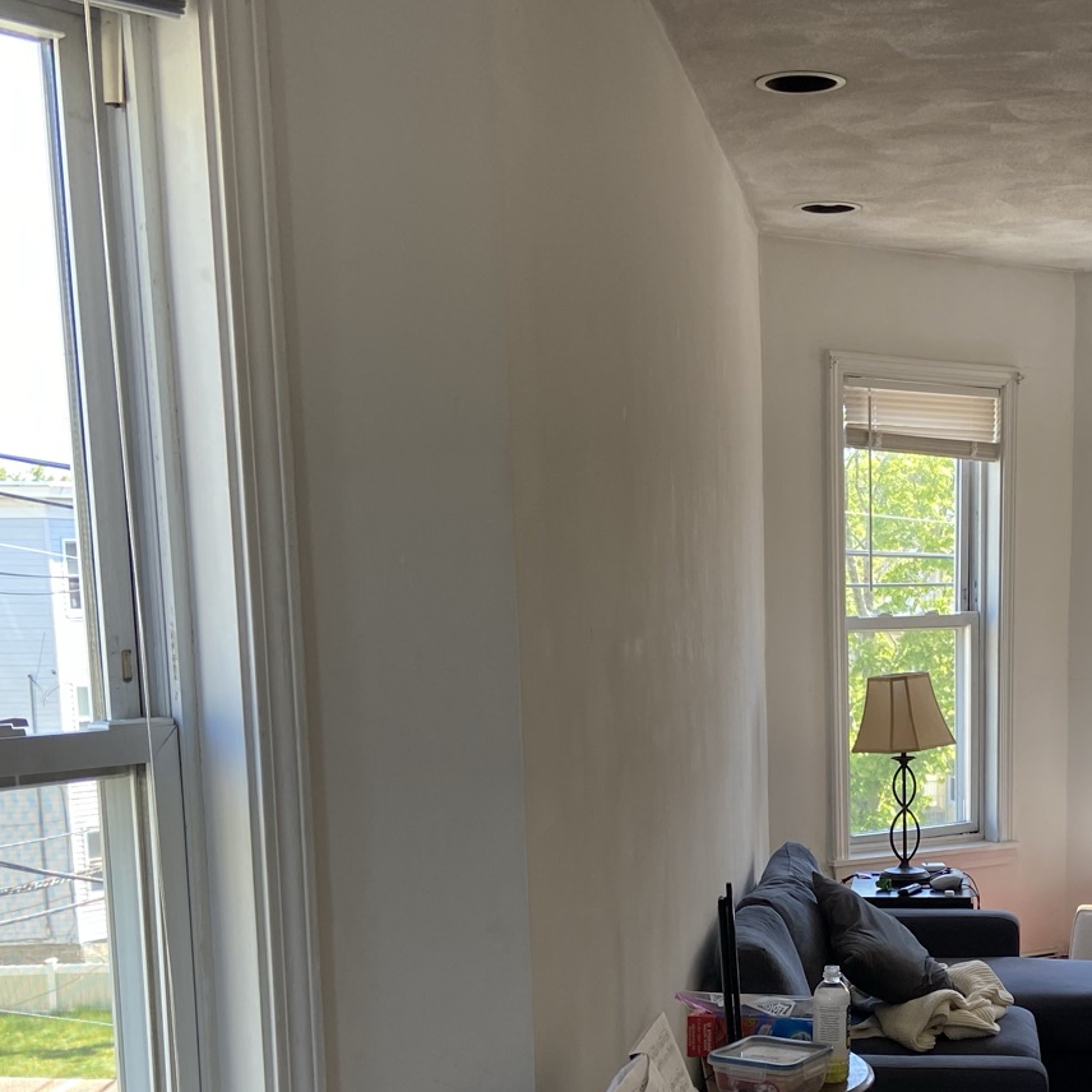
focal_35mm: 55
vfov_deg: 30.1
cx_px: 857
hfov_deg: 30.4
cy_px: 916
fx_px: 1963
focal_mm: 4.25
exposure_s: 1/121
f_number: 1.8
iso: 40
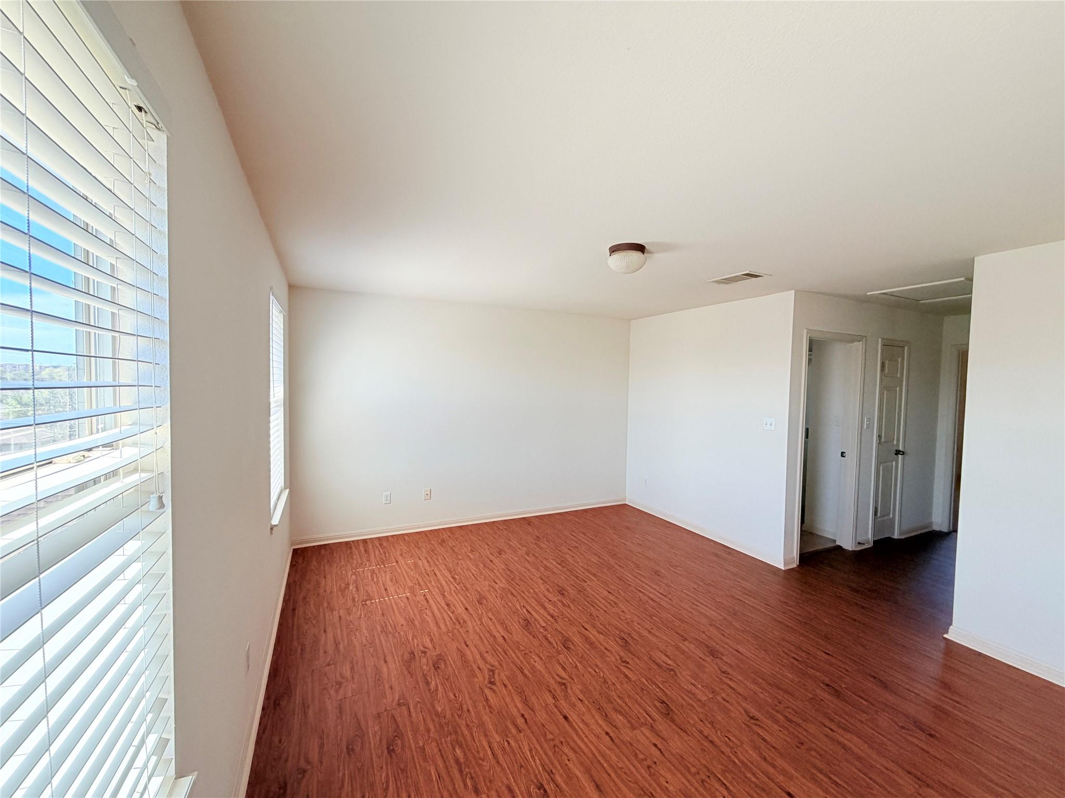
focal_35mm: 14
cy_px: 399
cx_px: 532
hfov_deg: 102.1
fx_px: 431
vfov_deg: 85.7
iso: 80
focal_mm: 2.22
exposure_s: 1/121
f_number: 2.2
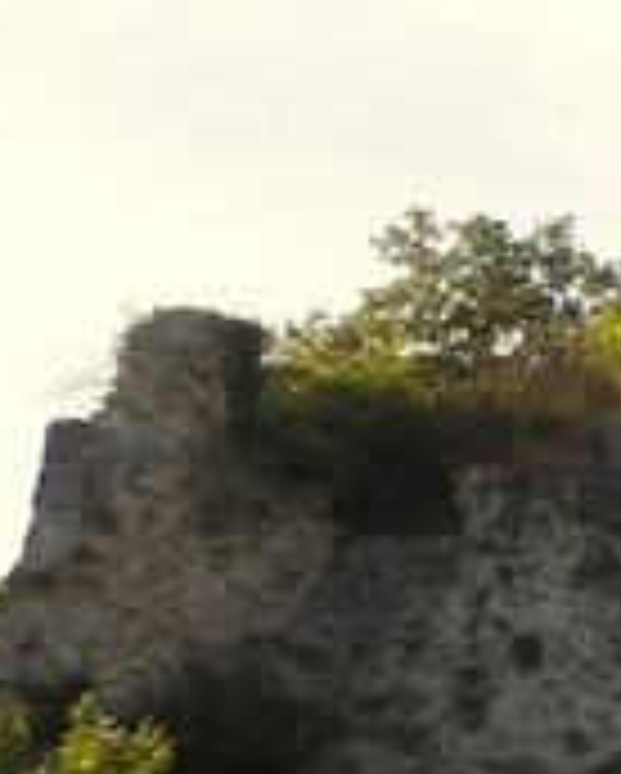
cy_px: 554
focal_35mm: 109
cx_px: 1629
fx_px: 2500
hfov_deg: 11.1
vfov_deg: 17.5
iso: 100
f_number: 2.8
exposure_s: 1/800
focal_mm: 4.3
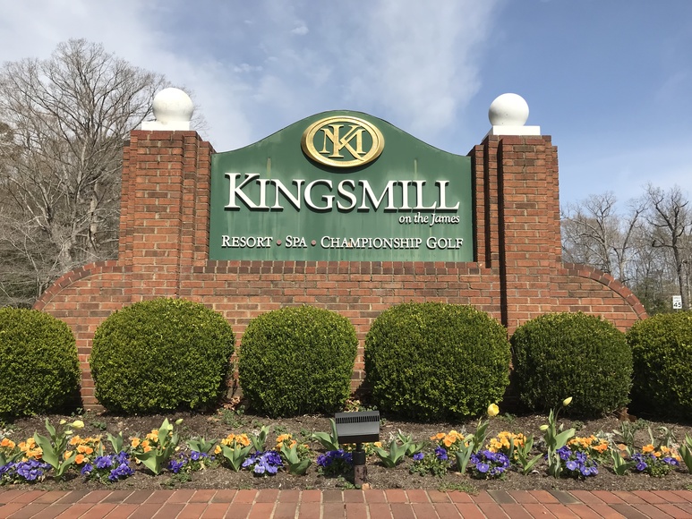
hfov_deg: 63.4
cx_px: 346
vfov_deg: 49.8
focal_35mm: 28
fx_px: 560
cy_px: 260
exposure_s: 1/2591
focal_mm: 3.99
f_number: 1.8
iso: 20
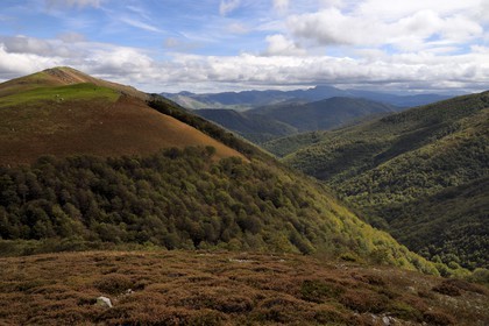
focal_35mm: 32
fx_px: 435
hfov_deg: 58.7
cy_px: 163
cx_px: 244
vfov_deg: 41.1
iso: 200
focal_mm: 32
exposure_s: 1/250
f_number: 11
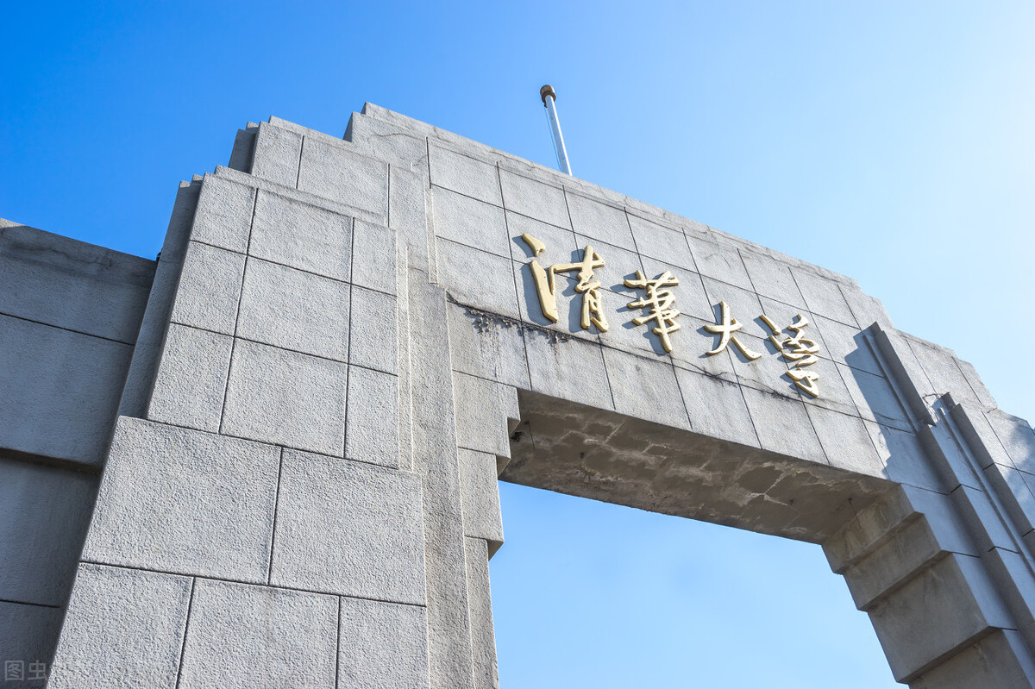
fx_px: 891
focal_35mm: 31
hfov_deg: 60.3
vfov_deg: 42.3
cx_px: 518
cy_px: 344
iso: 100
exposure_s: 1/250
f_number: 8
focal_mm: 31
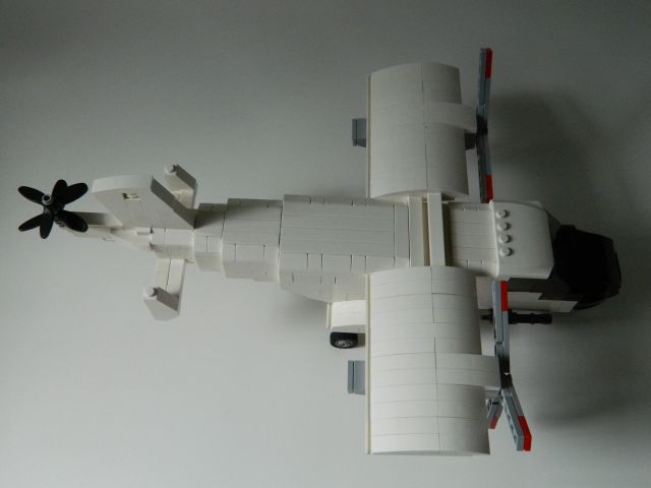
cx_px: 326
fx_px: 658
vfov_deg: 40.7
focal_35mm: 35
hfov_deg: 52.6
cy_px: 244
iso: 400
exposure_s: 1/200
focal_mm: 6.2
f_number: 3.3
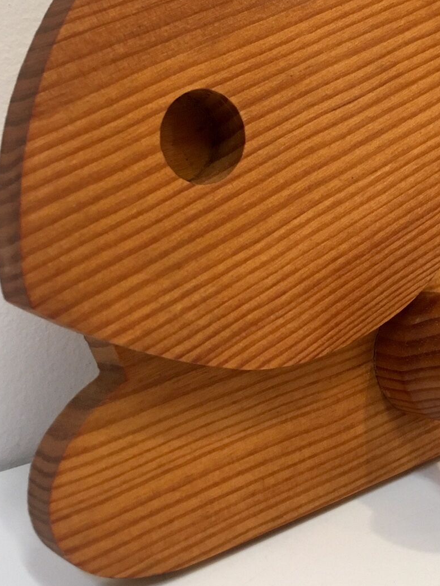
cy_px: 149
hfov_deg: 25.3
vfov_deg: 33.7
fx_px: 949
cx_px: 400
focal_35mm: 56
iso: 160
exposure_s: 1/33
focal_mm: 4.15
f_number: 2.2
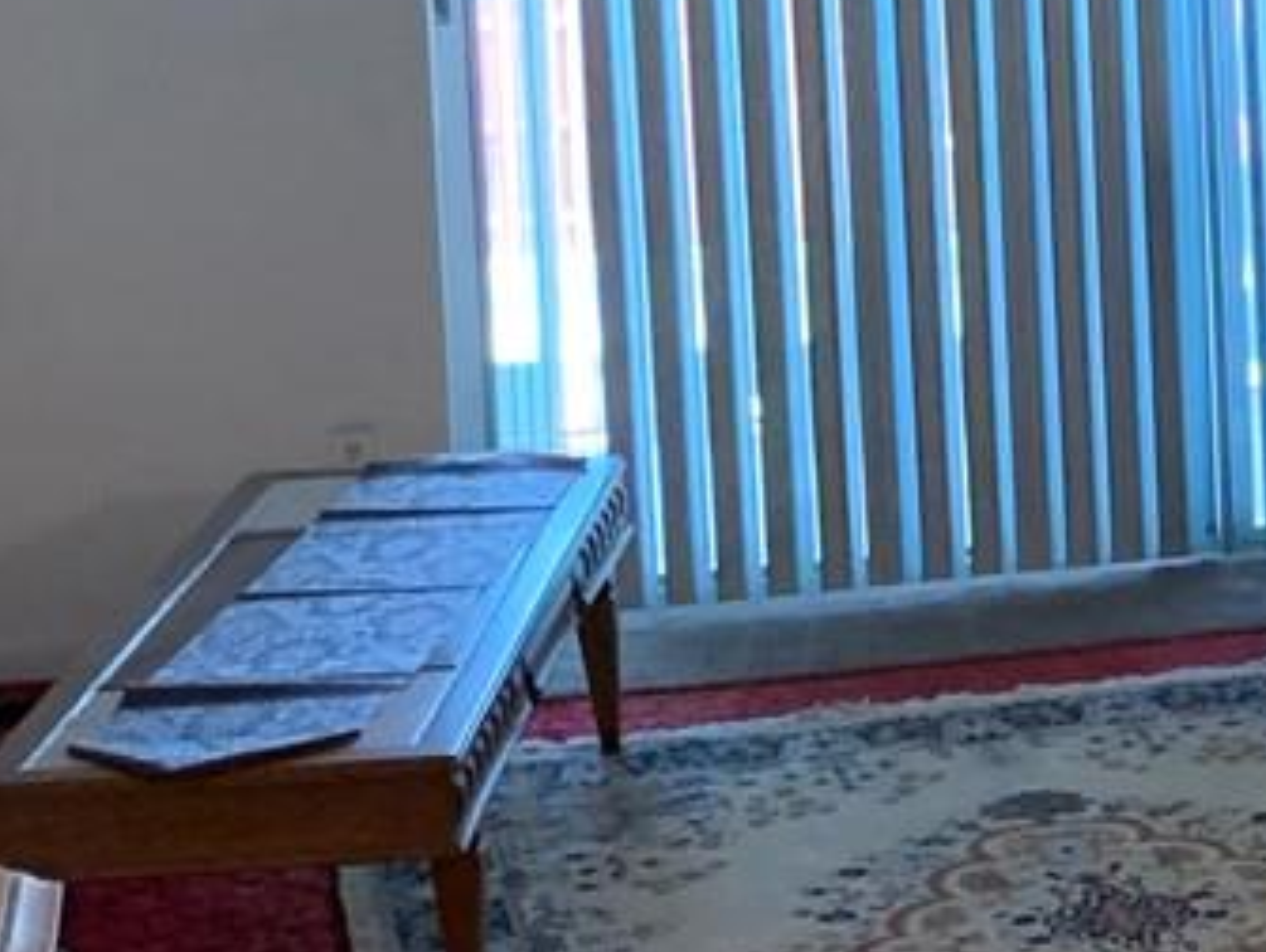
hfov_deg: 15.1
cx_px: 1685
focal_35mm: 124
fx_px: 4540
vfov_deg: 11.9
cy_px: 91
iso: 400
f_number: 1.8
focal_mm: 4.25
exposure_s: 1/60
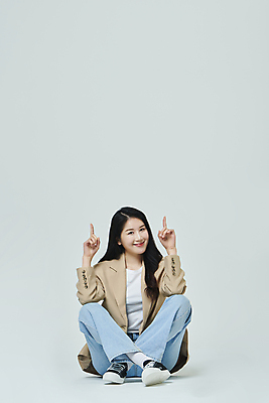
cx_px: 134
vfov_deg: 28.8
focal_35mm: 70
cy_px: 202
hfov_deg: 19.5
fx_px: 784
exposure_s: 1/125
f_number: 11
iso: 100
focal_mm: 70
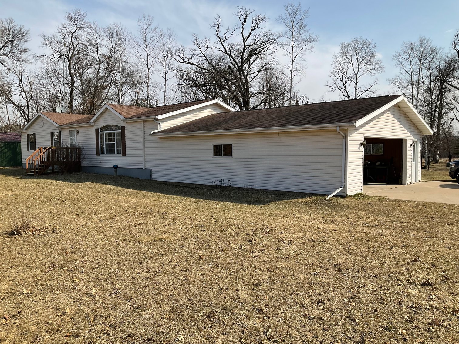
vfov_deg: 48.2
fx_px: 385
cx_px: 230
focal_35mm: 29
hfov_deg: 61.7
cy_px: 172
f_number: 1.8
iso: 25
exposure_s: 1/2427
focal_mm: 3
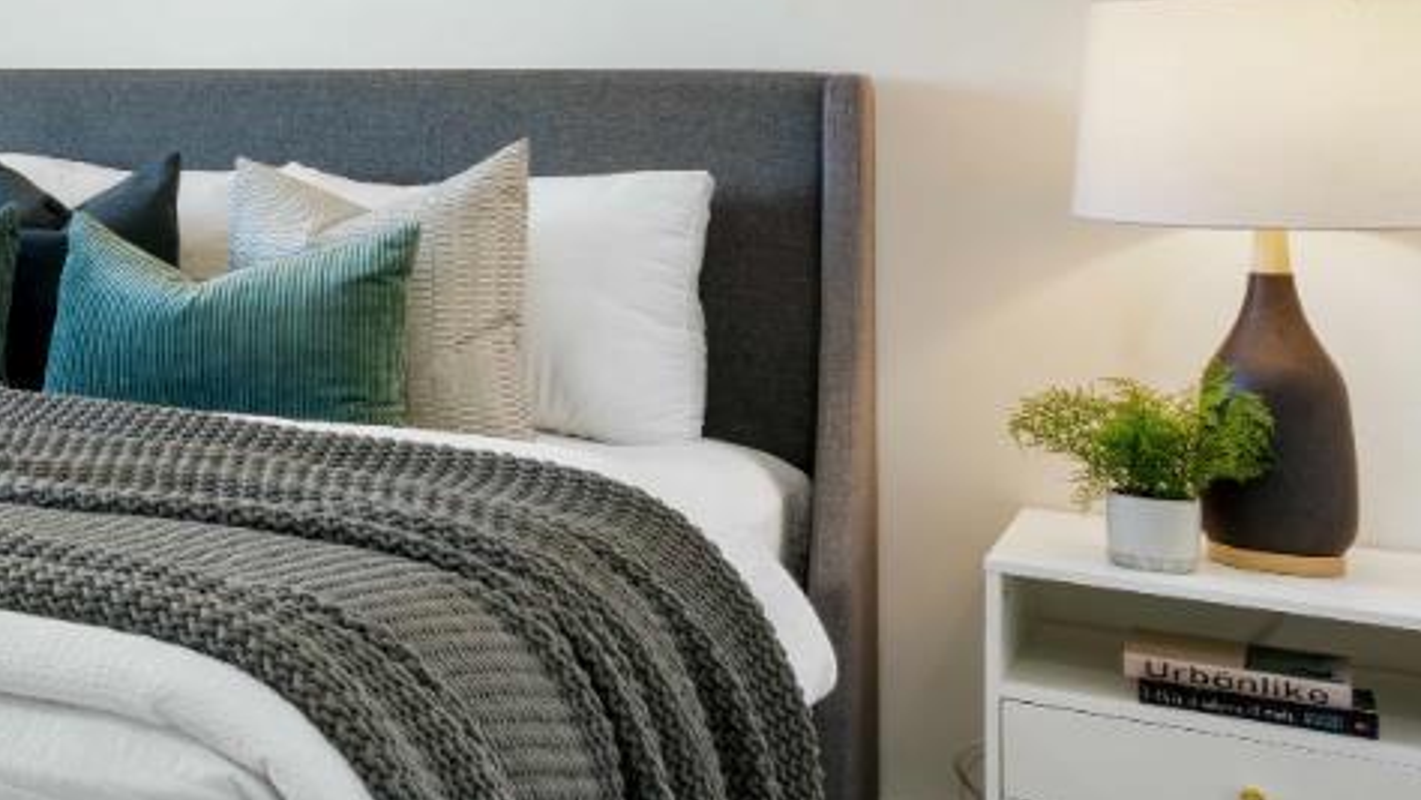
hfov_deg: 29.9
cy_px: 78
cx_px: -498
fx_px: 1998
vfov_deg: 22.1
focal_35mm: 53
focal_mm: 16
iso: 160
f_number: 14
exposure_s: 1/1.25
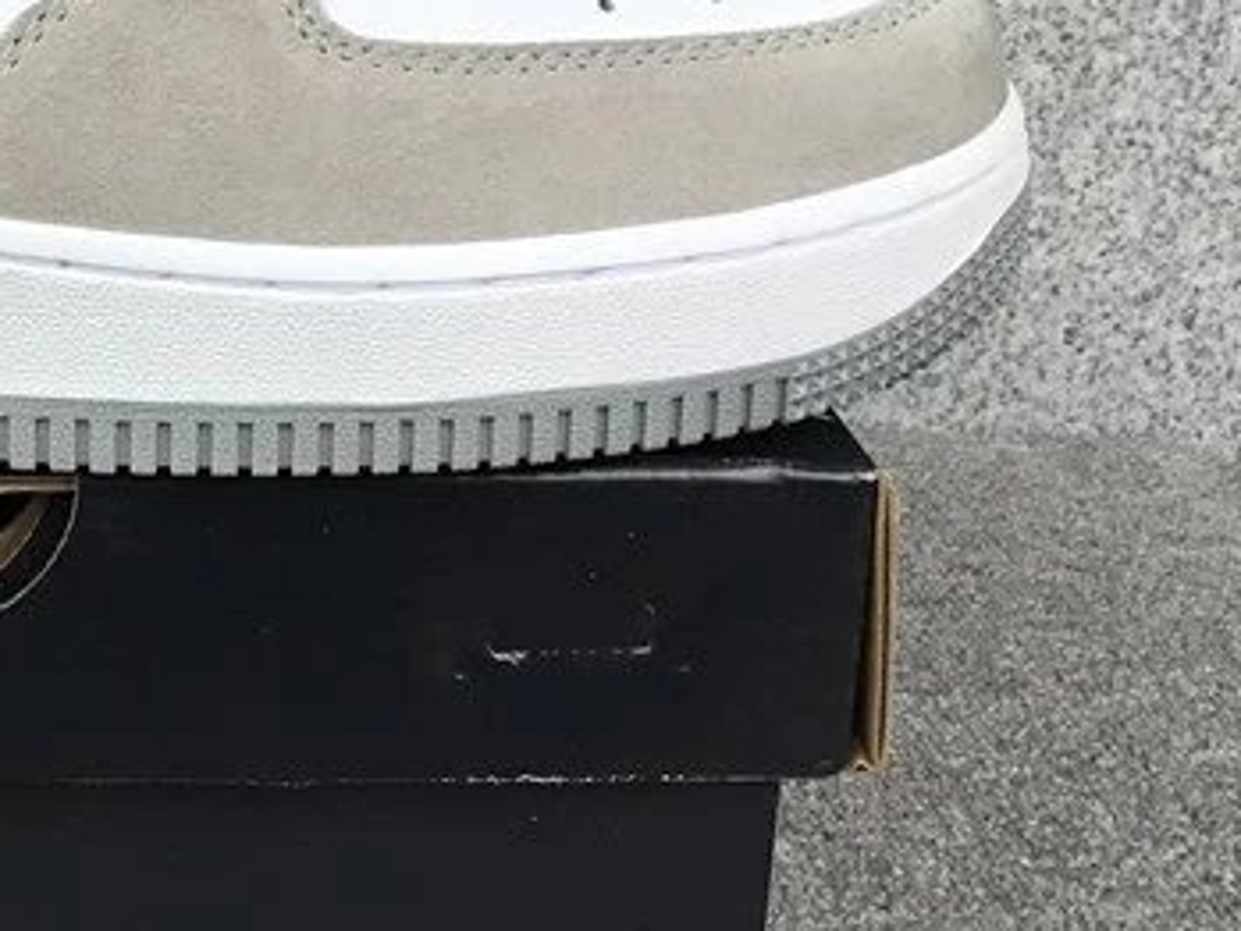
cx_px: -53
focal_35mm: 80
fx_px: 2869
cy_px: 282
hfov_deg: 23.2
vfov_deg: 18.4
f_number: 2.4
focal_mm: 3.3
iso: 25
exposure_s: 1/233
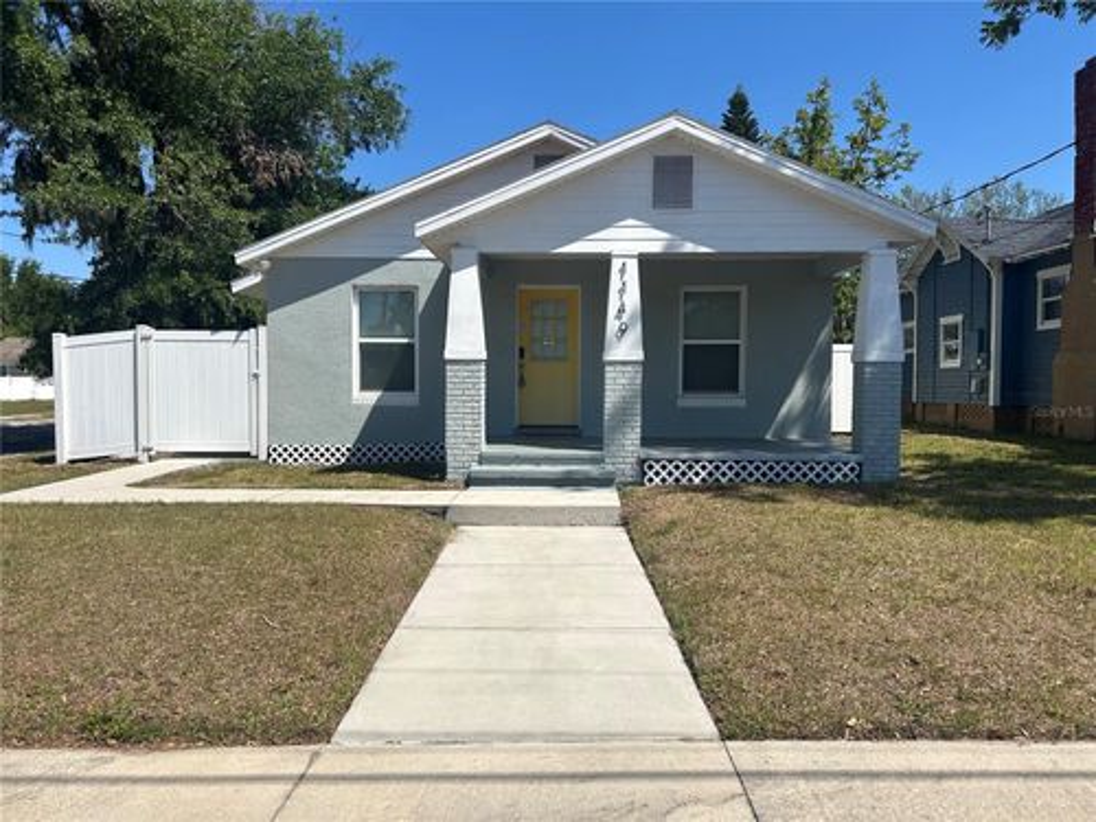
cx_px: 548
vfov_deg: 53.1
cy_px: 411
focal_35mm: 26
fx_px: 823
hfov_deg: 67.3
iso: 50
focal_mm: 5.7
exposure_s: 1/5882
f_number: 1.5
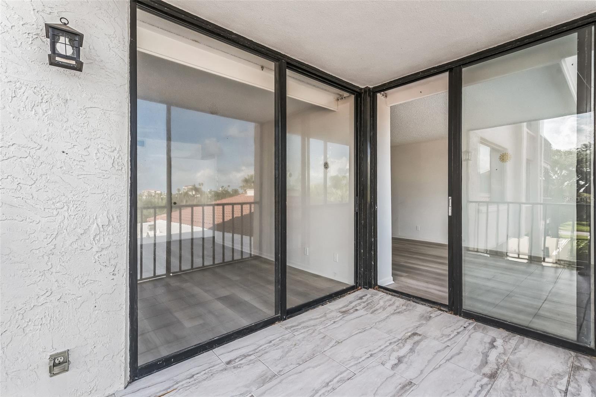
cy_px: 198
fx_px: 265
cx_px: 298
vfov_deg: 73.7
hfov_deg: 96.7
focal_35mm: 16
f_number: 8
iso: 1600
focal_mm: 16
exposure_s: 1/500
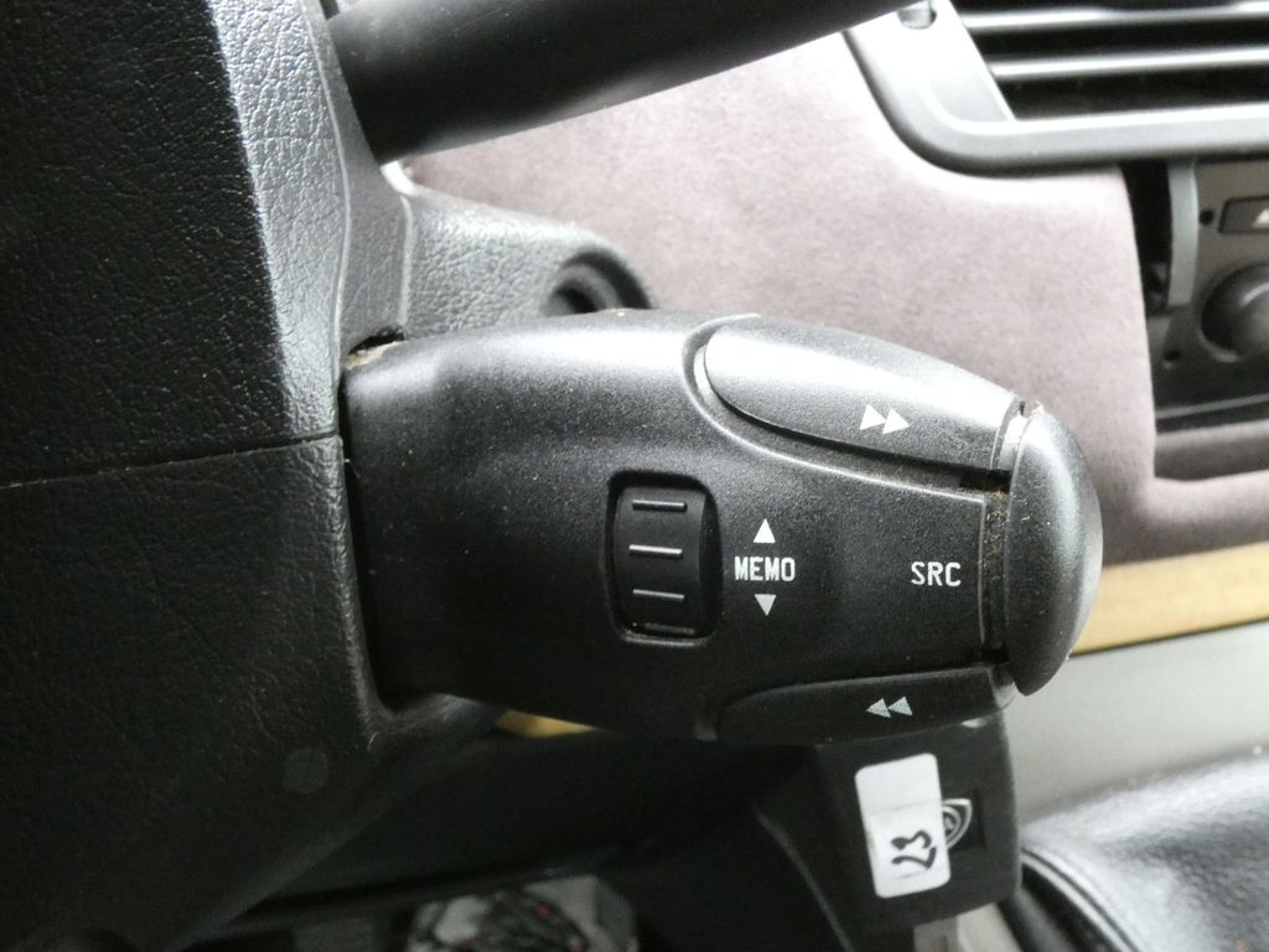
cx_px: 634
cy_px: 476
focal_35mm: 35
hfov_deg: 52.6
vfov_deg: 40.7
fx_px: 1283
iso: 1600
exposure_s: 1/15
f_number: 5.6
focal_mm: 6.2
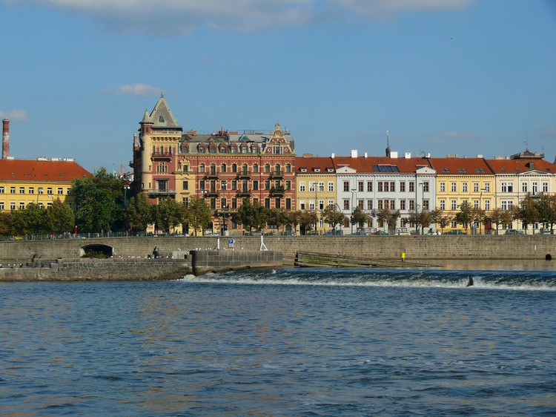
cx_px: 278
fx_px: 1285
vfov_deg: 18.4
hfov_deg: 24.4
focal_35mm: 80
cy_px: 208
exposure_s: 1/200
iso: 100
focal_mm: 17
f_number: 5.6
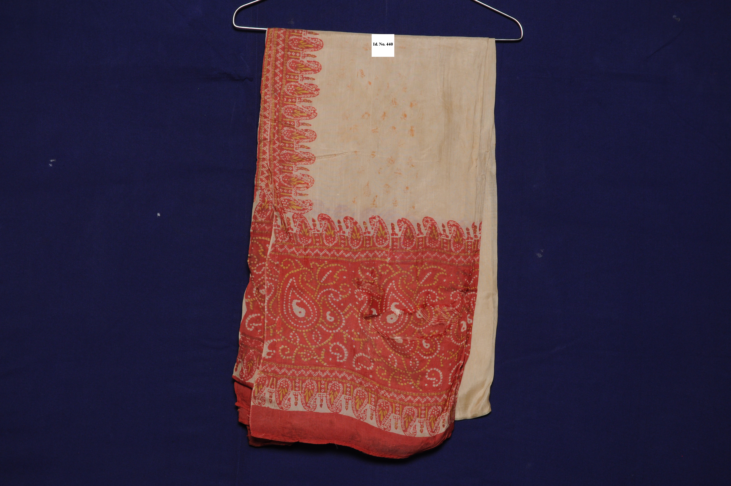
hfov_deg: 23.4
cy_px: 243
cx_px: 366
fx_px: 1764
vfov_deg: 15.7
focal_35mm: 87
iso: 400
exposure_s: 1/8
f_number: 11
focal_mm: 58
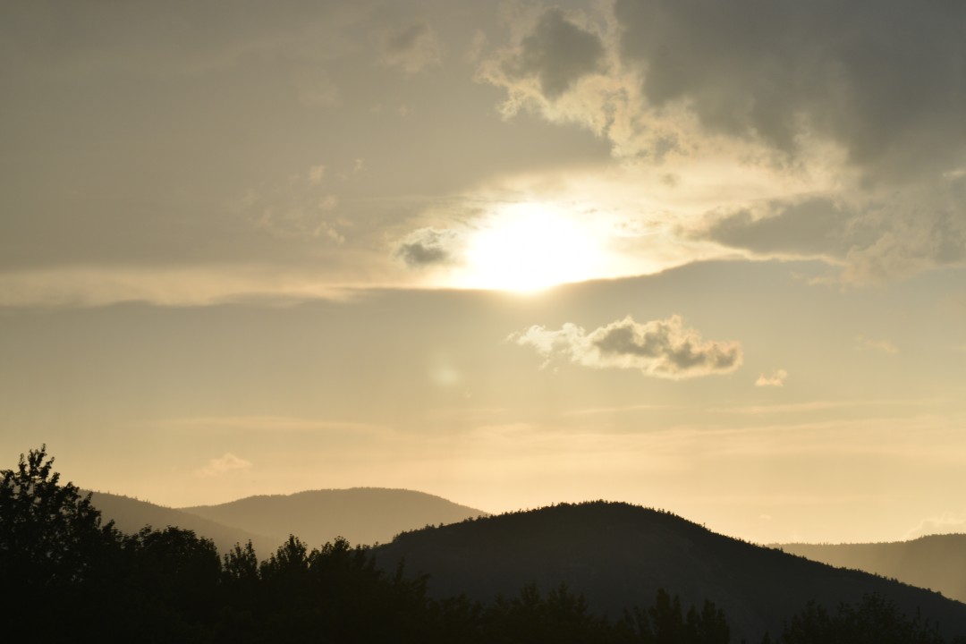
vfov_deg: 13.0
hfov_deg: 19.5
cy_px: 322
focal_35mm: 105
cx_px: 483
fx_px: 2817
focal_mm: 70
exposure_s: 1/200
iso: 100
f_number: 13
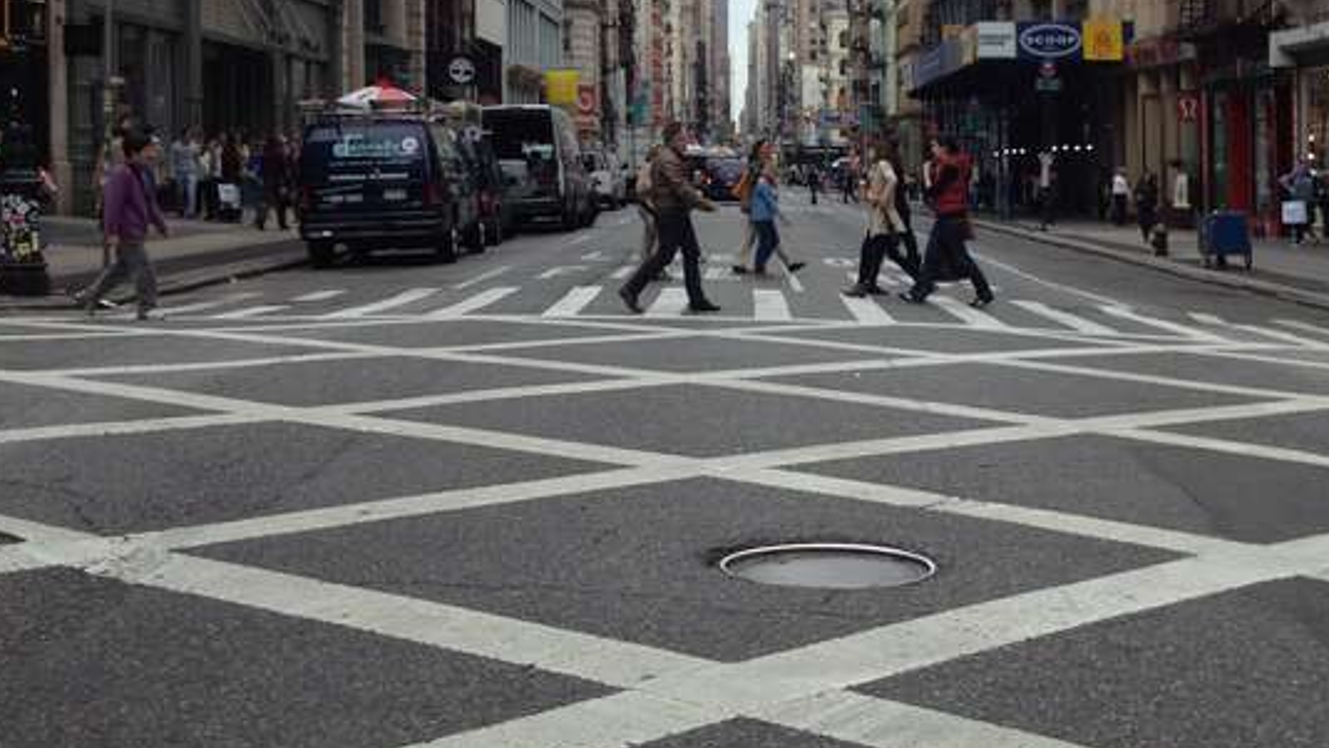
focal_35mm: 57
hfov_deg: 36.4
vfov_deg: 20.8
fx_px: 2009
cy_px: 134
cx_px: 820
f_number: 2.4
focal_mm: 4.28
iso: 64
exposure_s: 1/824
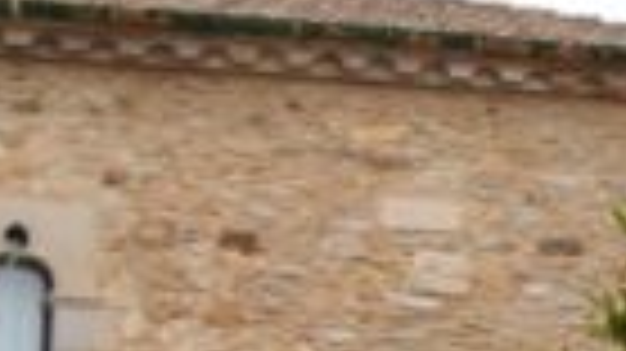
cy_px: 274
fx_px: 3451
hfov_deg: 9.2
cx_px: 1567
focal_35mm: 208
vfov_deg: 5.8
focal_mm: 18
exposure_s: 1/500
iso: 640
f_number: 9
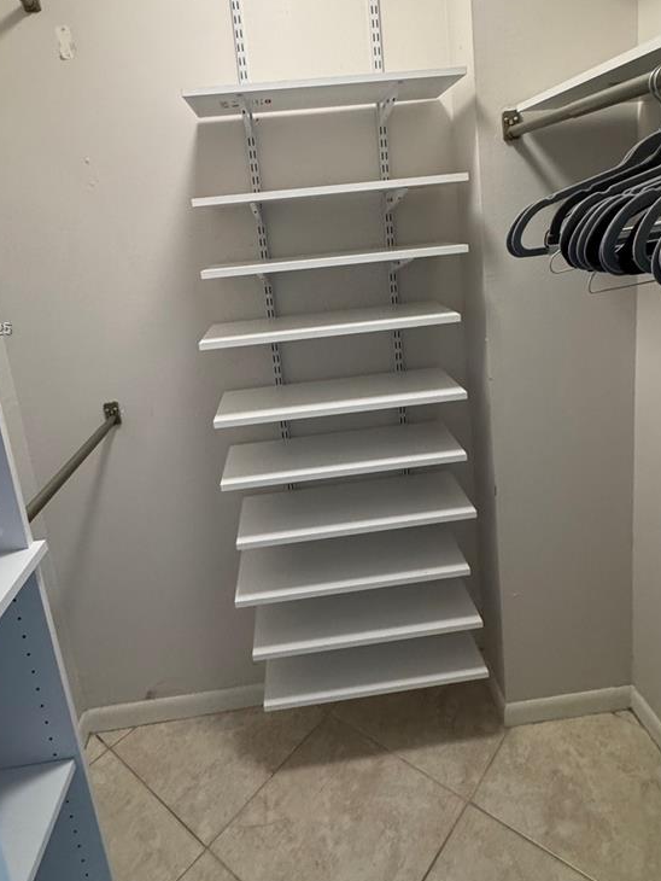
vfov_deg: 72.7
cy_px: 329
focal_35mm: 23
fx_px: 585
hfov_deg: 58.9
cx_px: 333
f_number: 2.2
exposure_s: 1/120
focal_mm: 2.22
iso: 320
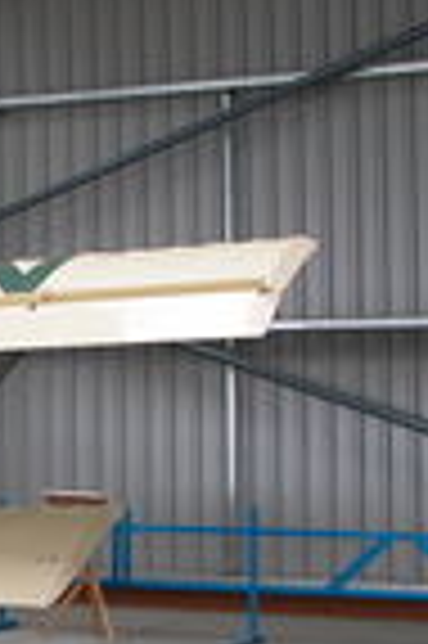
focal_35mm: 102
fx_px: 1823
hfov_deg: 11.8
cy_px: 365
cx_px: -469
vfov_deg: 20.0
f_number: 3.2
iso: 100
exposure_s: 1/59.7
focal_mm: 8.9
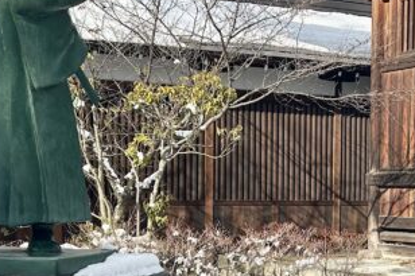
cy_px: 217
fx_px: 1037
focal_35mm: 90
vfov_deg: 15.1
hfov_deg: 22.2
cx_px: 349
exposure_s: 1/3831
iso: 50
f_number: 1.5
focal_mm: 5.7
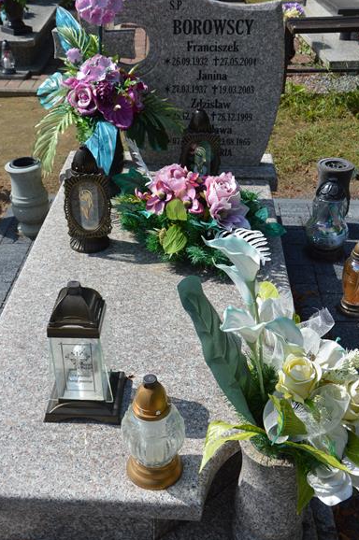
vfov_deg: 46.9
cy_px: 261
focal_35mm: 42
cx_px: 165
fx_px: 623
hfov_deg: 32.1
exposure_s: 1/250
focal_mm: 25
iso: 100
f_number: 8
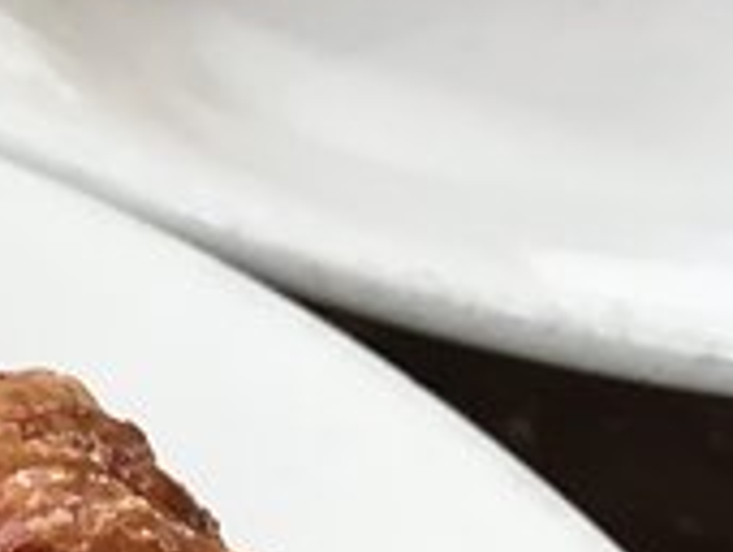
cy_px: 1093
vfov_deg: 10.7
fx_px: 2714
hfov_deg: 13.1
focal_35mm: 128
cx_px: -785
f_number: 2.2
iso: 32
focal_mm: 4.15
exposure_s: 1/30
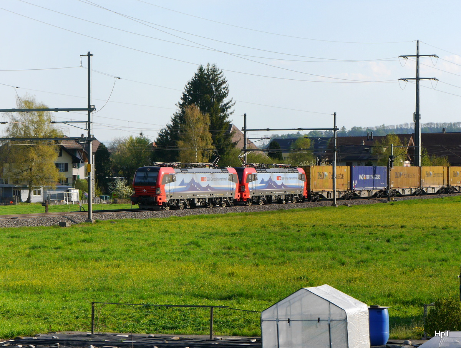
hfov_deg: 26.3
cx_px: 230
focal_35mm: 74
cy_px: 174
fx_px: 987
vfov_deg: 20.0
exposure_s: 1/320
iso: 160
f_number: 8
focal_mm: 37
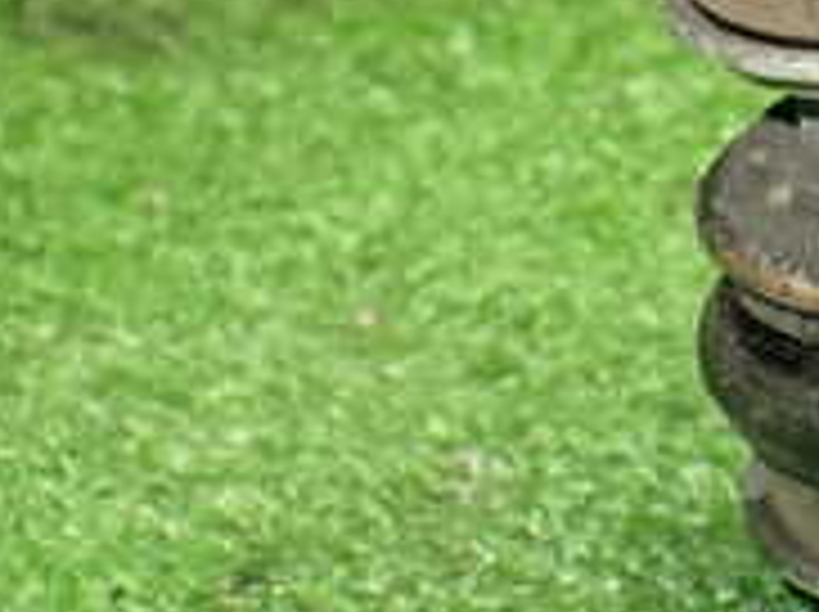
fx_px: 2339
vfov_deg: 14.7
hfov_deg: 19.1
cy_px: 4
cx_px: 891
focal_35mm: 99
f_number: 2.3
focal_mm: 5.4
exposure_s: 1/80
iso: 800
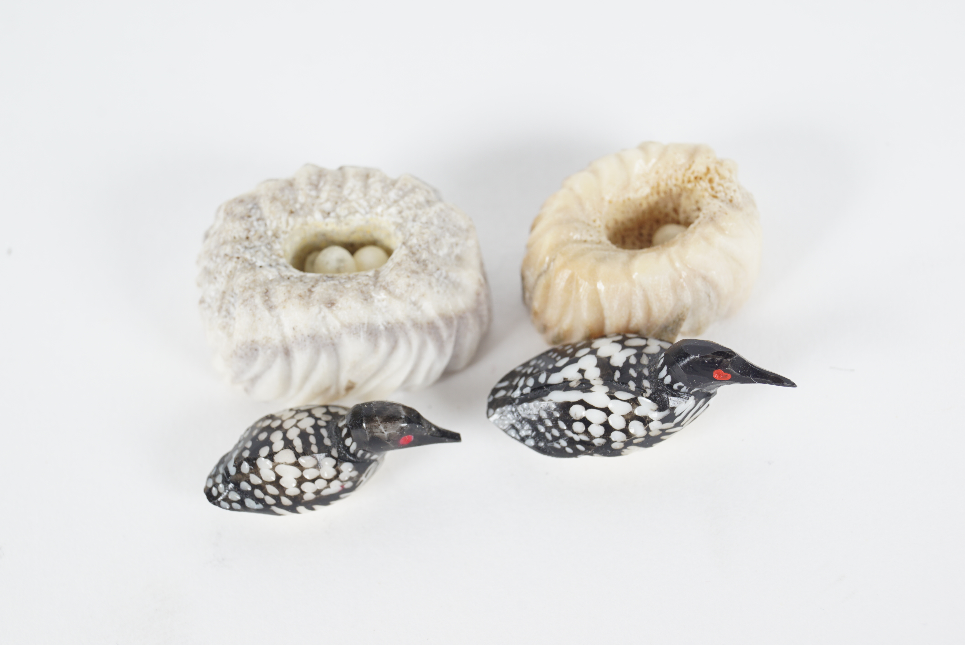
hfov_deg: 24.6
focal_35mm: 82
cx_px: 482
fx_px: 2213
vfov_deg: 16.6
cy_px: 322
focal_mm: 55
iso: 100
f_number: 14
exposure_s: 1/125
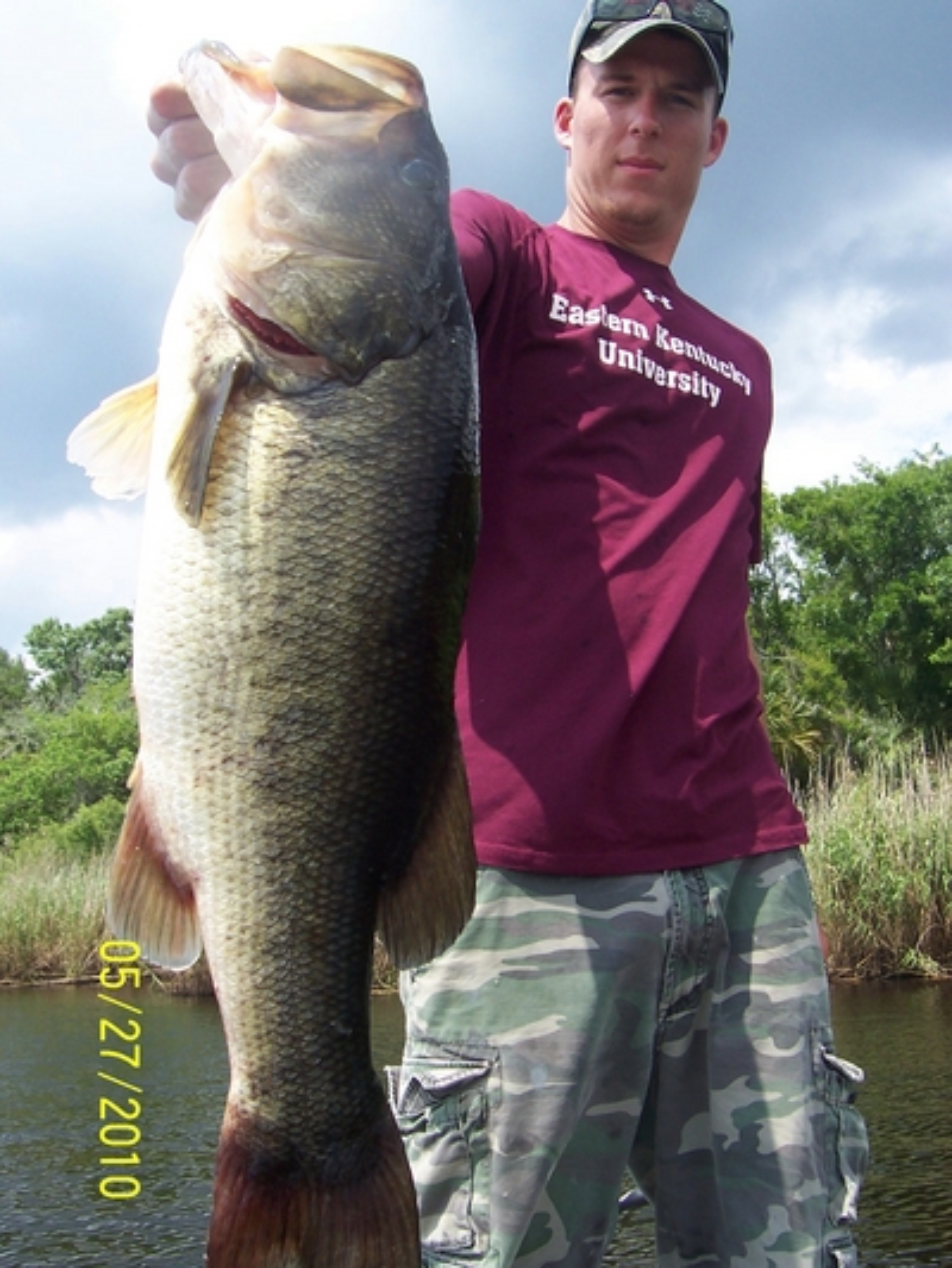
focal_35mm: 37
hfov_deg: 38.7
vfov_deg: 50.1
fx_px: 1356
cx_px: 476
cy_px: 634
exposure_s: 1/350
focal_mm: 5.6
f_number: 5.6
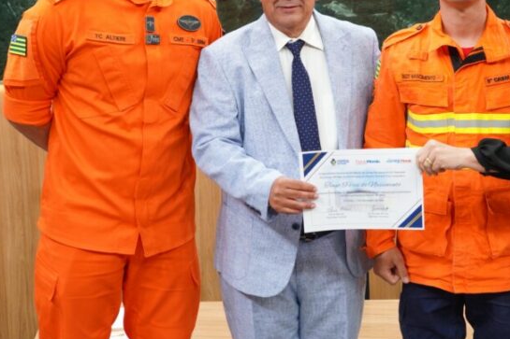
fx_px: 1005
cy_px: 101
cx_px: 338
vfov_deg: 19.1
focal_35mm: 71
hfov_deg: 28.3
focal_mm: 43
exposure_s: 1/250
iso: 1600
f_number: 5
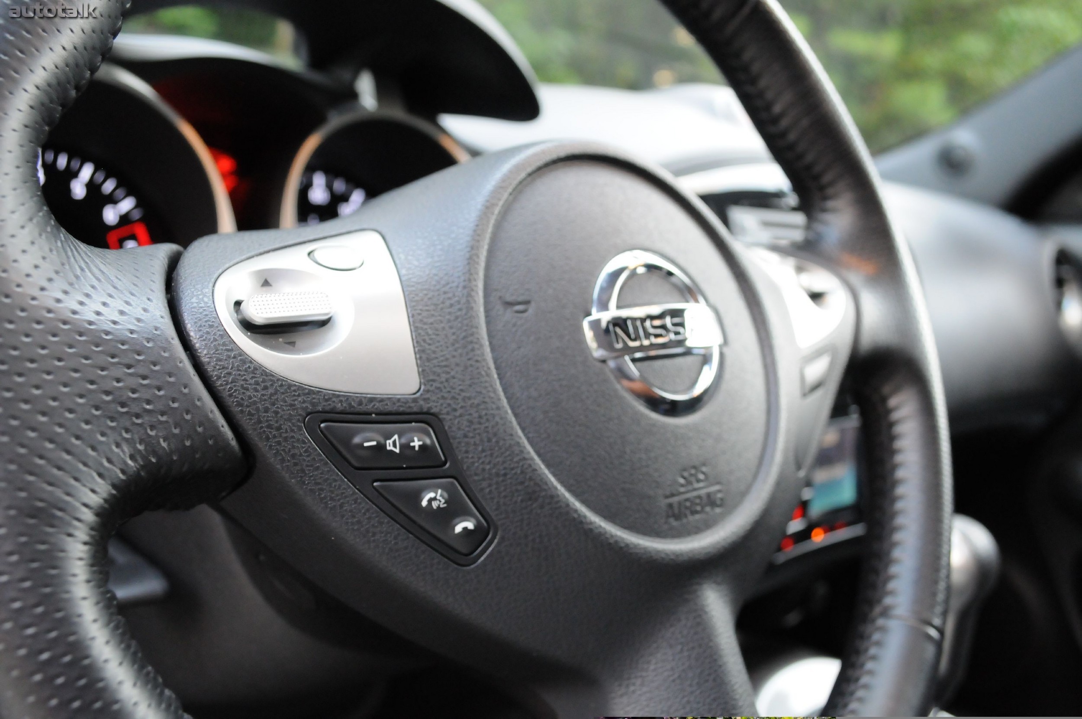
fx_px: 991
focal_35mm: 33
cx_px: 541
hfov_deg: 57.3
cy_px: 360
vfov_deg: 39.9
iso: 2000
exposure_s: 1/50
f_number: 5.6
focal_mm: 22
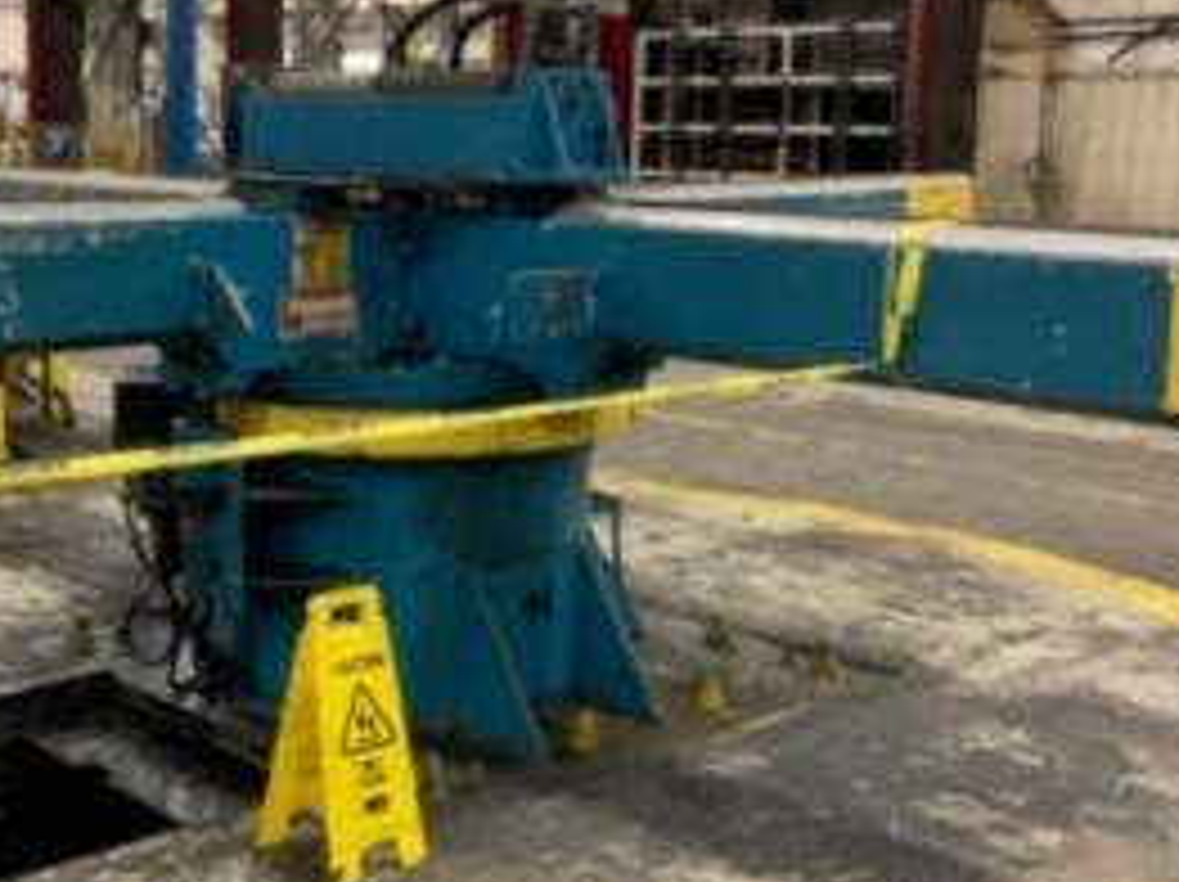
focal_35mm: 53
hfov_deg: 35.7
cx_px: 358
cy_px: 338
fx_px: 1803
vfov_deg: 27.4
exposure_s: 1/33
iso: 400
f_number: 1.8
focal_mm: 4.25
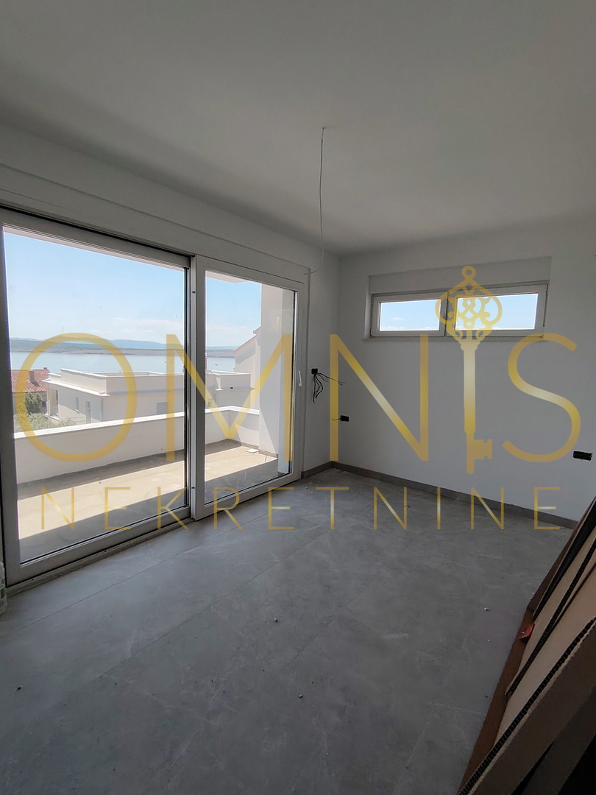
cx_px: 298
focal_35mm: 17
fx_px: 390
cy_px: 398
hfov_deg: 74.7
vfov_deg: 91.0
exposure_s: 1/586
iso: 100
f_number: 2.2
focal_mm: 1.43
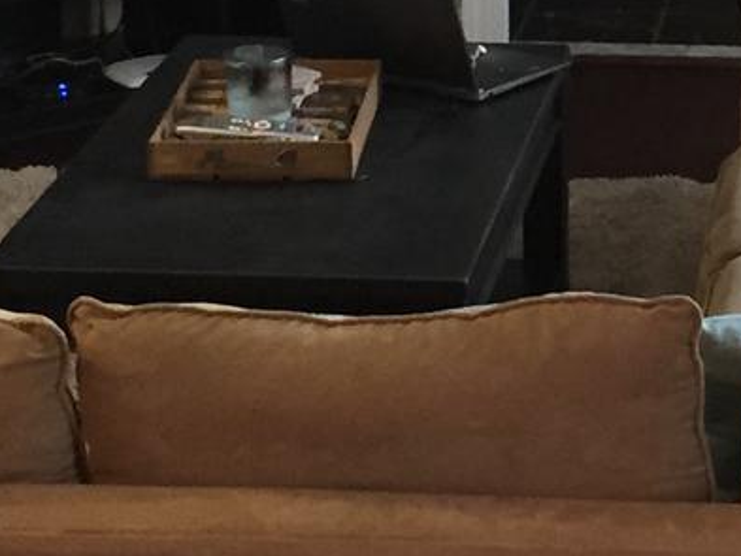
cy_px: -285
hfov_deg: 12.9
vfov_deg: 9.5
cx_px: 766
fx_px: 3233
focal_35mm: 151
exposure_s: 1/30
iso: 125
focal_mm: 4.15
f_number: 2.2
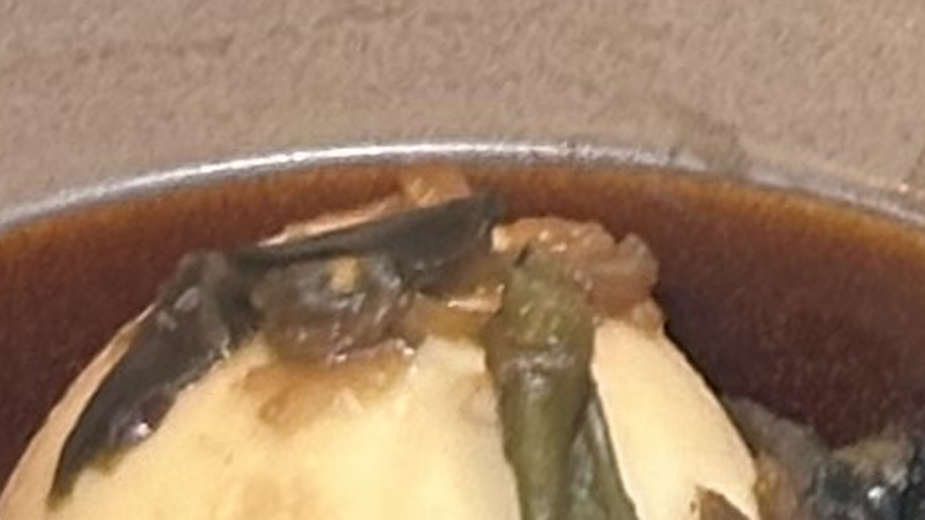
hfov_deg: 4.7
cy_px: -2420
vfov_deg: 2.6
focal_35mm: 446
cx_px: 2679
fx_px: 10939
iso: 50
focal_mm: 6.86
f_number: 1.78
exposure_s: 1/60
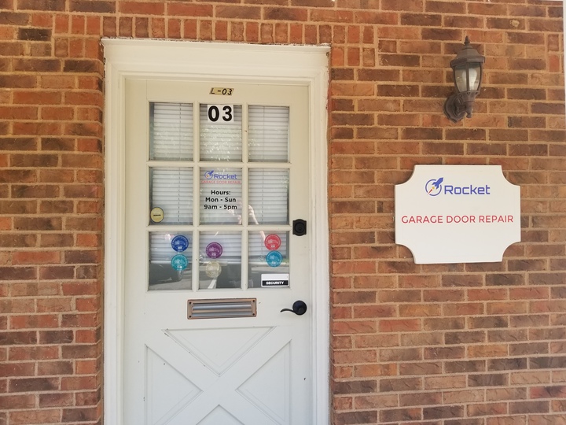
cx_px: 283
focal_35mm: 26
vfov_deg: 53.1
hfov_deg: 67.3
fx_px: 425
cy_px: 212
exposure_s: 1/267
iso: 50
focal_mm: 4.25
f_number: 1.7
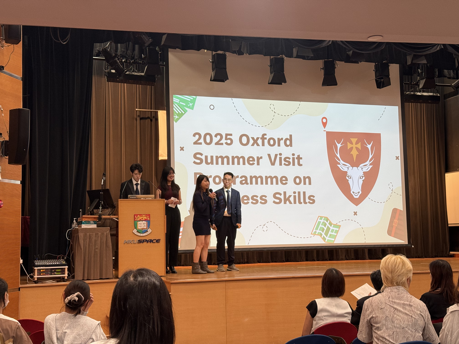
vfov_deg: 30.3
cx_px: 230
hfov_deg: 39.7
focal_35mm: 48
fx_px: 636
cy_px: 172
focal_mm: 6.76
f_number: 1.78
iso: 100
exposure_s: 1/50
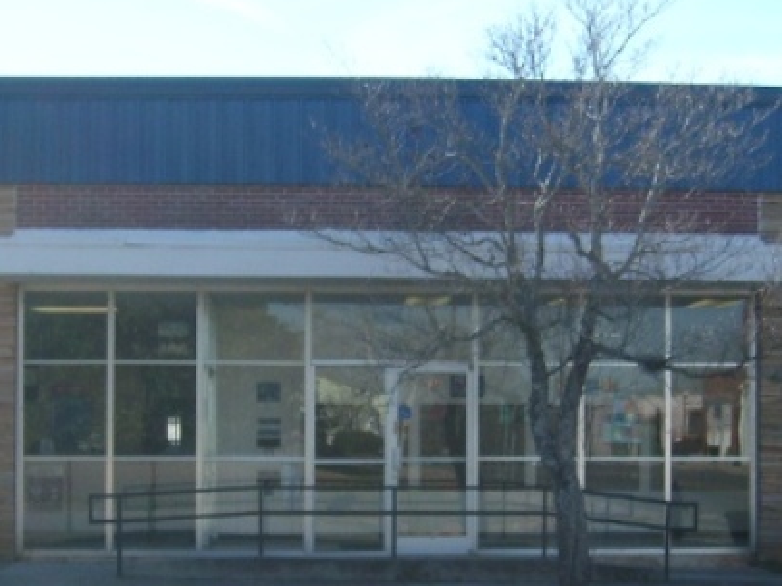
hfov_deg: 28.2
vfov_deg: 21.2
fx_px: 1558
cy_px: 395
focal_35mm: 69
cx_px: 397
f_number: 7.1
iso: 50
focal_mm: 5.8
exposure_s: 1/148
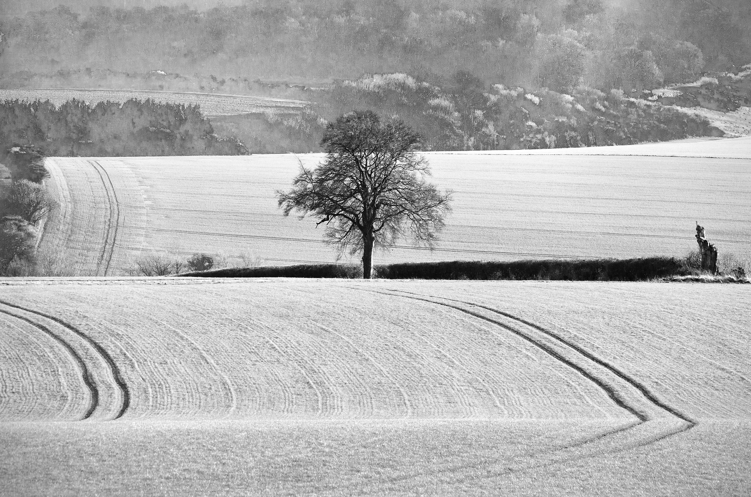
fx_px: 6869
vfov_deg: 4.1
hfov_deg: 6.3
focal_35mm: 330
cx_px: 376
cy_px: 248
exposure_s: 1/250
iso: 200
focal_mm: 220
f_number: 9
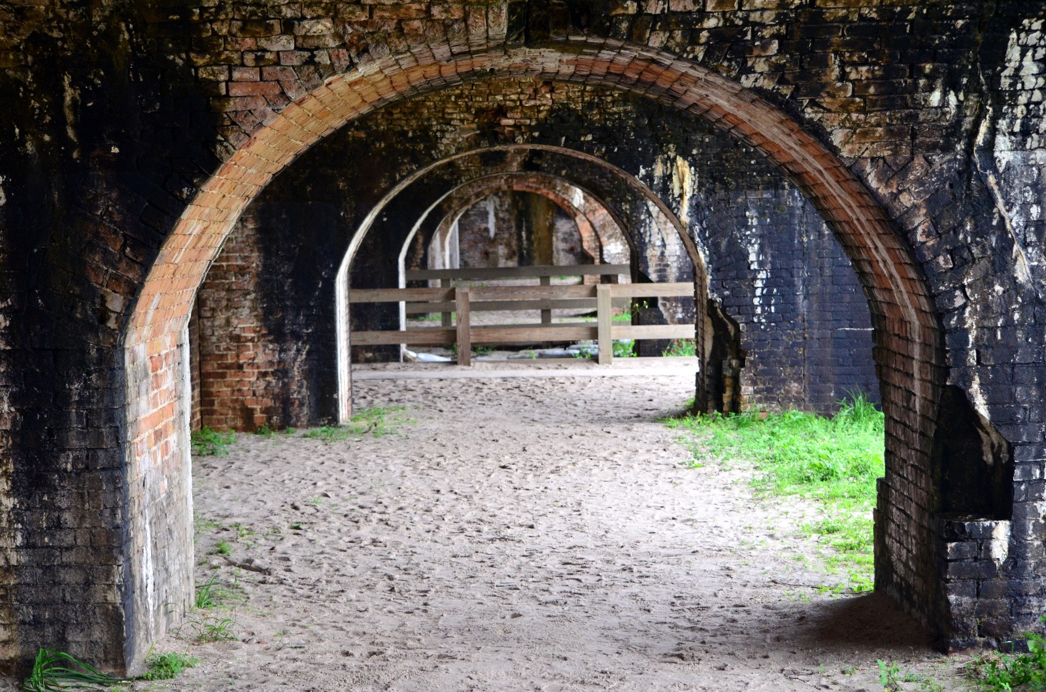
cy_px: 346
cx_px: 523
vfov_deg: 16.5
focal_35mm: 82
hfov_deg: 24.7
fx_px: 2392
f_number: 5
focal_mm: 55
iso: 1250
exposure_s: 1/160
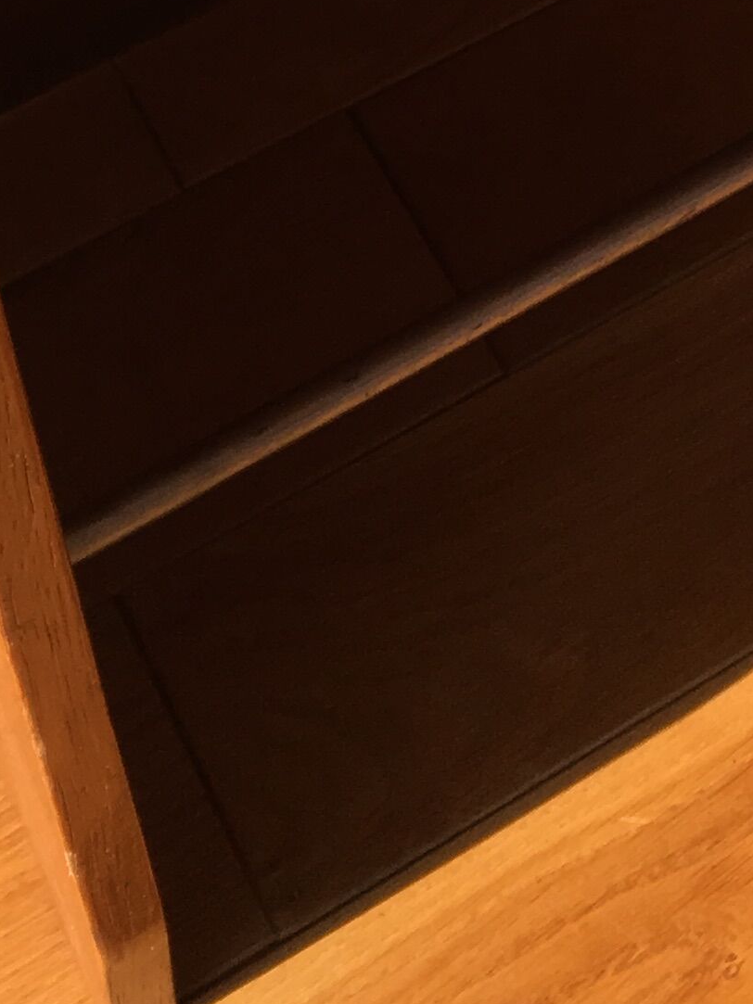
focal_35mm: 108
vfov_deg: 15.6
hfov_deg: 13.5
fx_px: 3133
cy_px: -815
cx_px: 747
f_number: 2.2
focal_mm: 4.15
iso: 25
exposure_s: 1/450
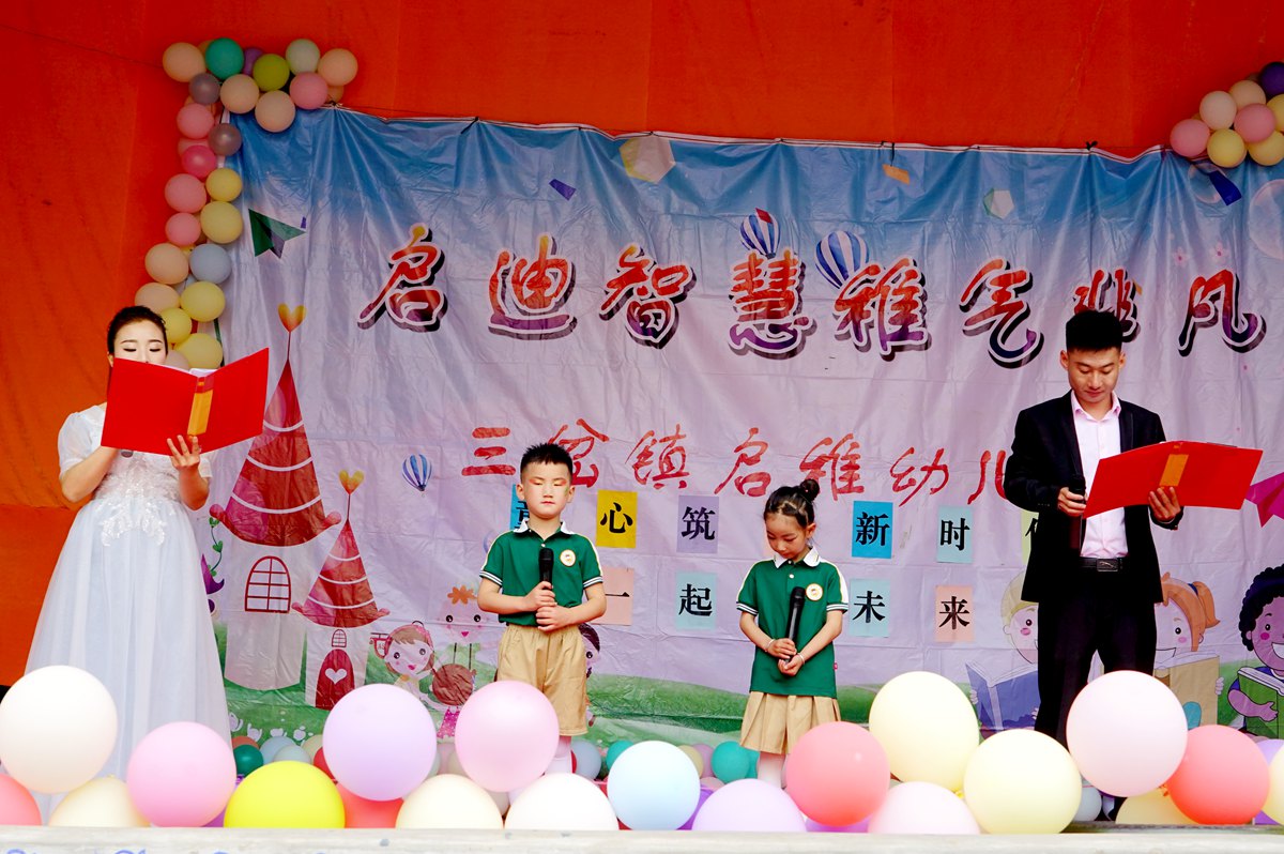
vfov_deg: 25.9
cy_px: 427
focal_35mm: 52
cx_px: 642
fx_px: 1853
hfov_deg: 38.2
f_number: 9.5
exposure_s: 1/250
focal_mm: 52
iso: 500
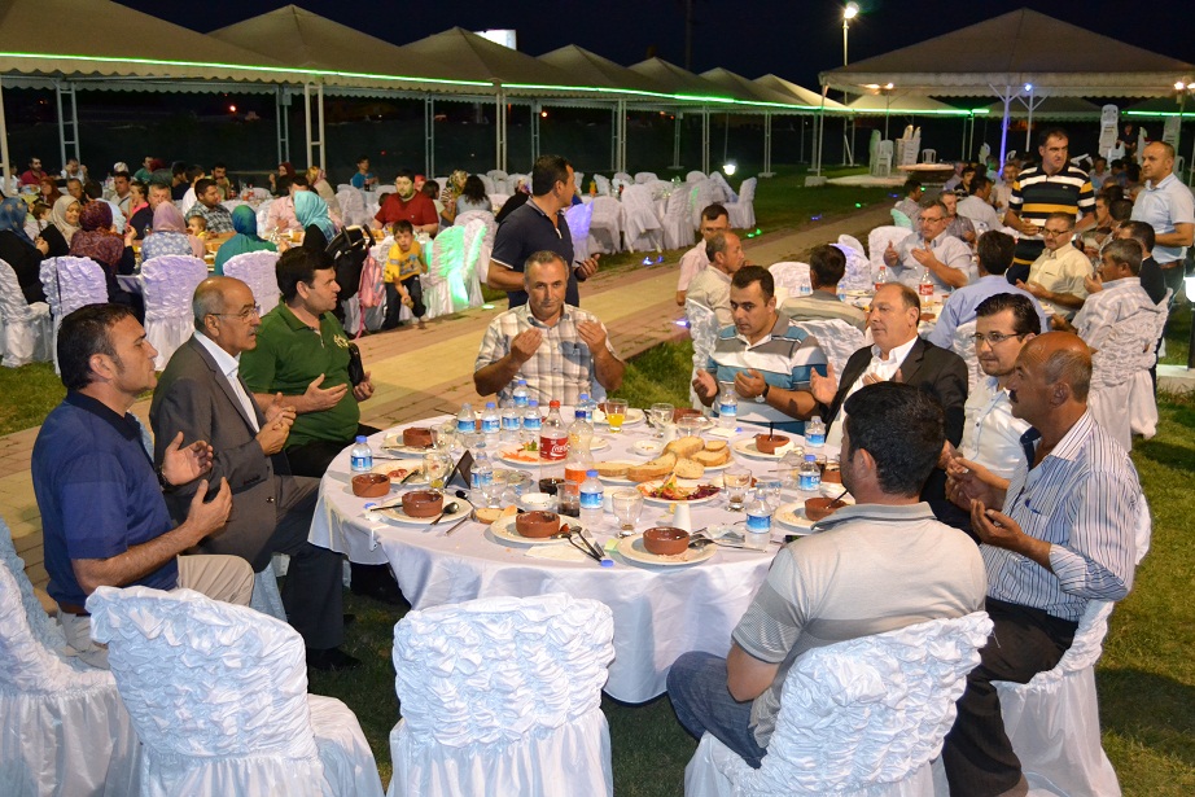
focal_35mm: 33
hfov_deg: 57.2
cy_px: 398
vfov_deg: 40.0
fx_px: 1096
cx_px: 598
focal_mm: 22
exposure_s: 1/60
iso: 2800
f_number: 3.5
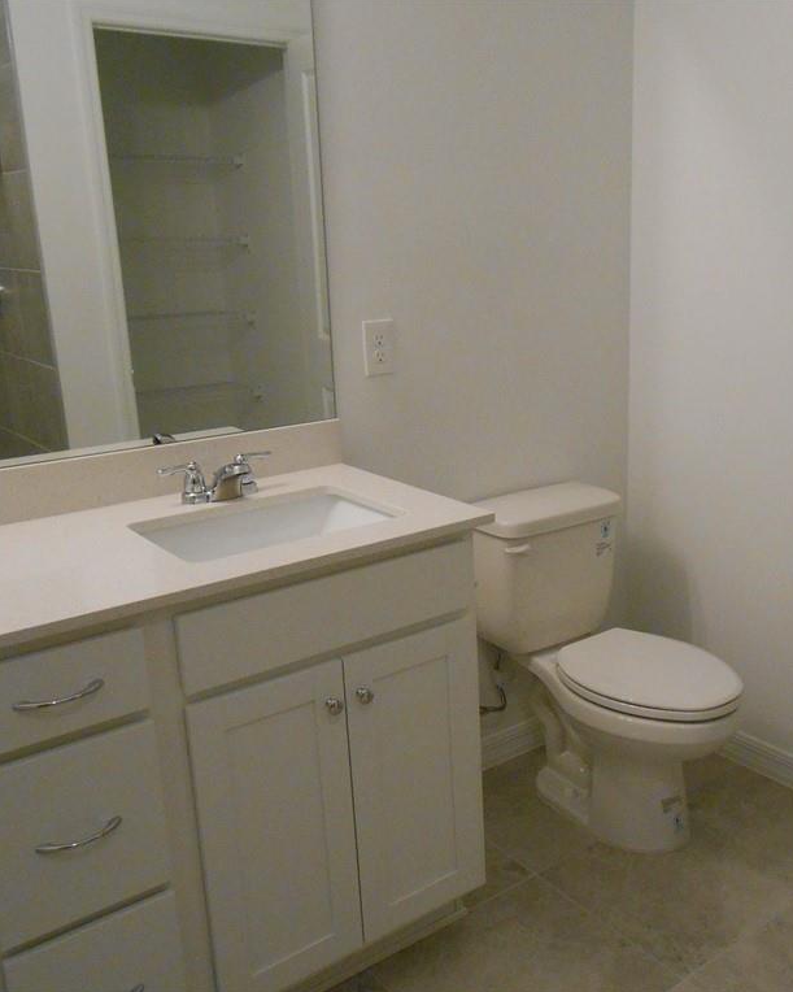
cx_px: 539
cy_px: 496
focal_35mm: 34
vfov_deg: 52.9
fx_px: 998
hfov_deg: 42.7
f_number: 3.5
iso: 500
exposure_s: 1/125
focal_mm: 4.6
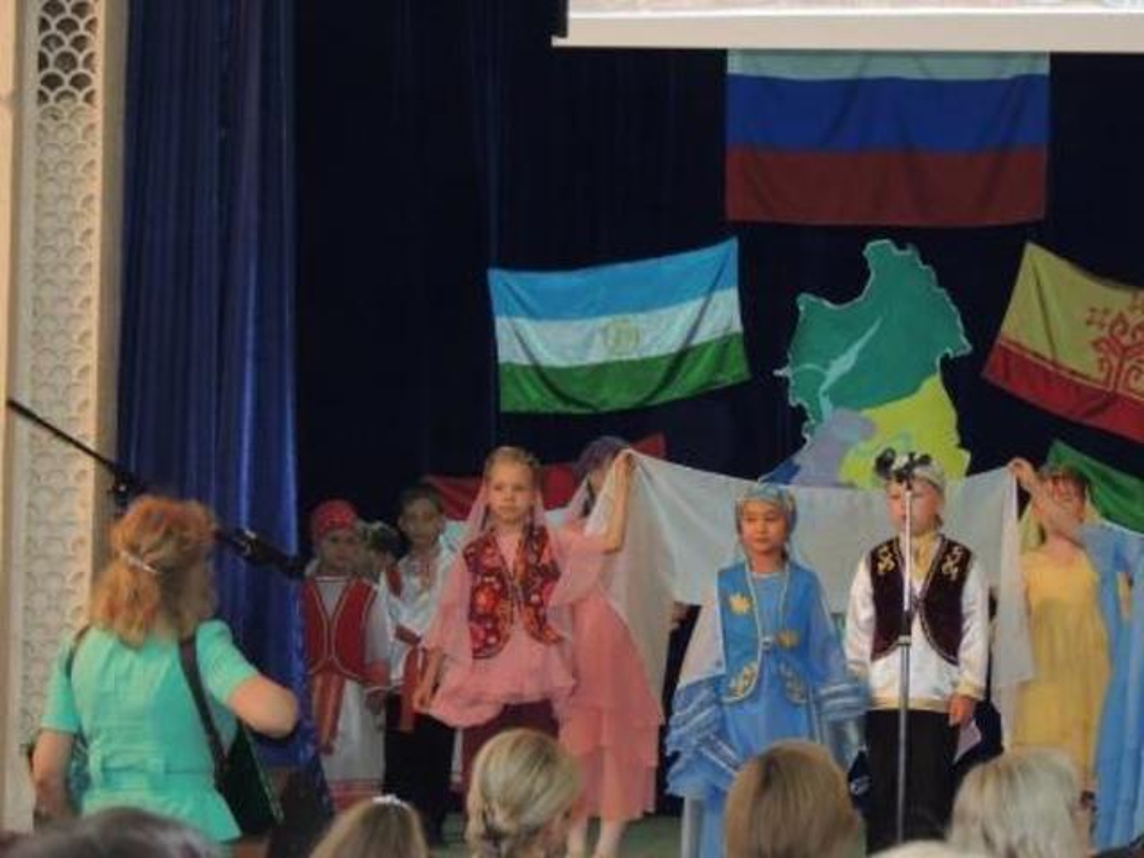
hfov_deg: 13.6
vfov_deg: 10.2
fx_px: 4792
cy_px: 429
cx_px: 572
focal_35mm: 145
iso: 800
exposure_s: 1/60
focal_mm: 25.8
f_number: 4.4
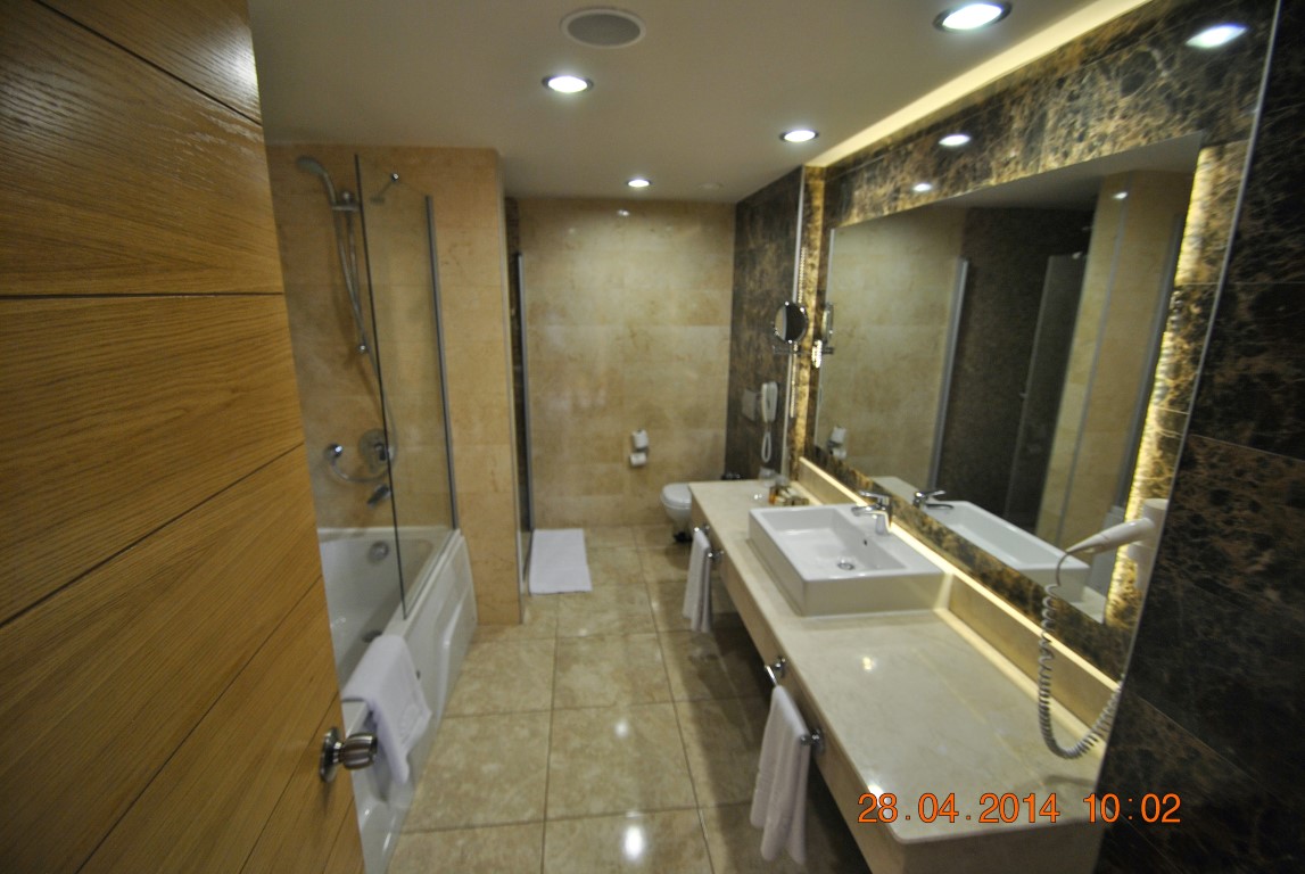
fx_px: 544
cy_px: 437
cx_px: 652
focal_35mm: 15
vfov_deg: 77.5
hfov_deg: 100.3
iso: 220
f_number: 3.5
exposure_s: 1/30
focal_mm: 10
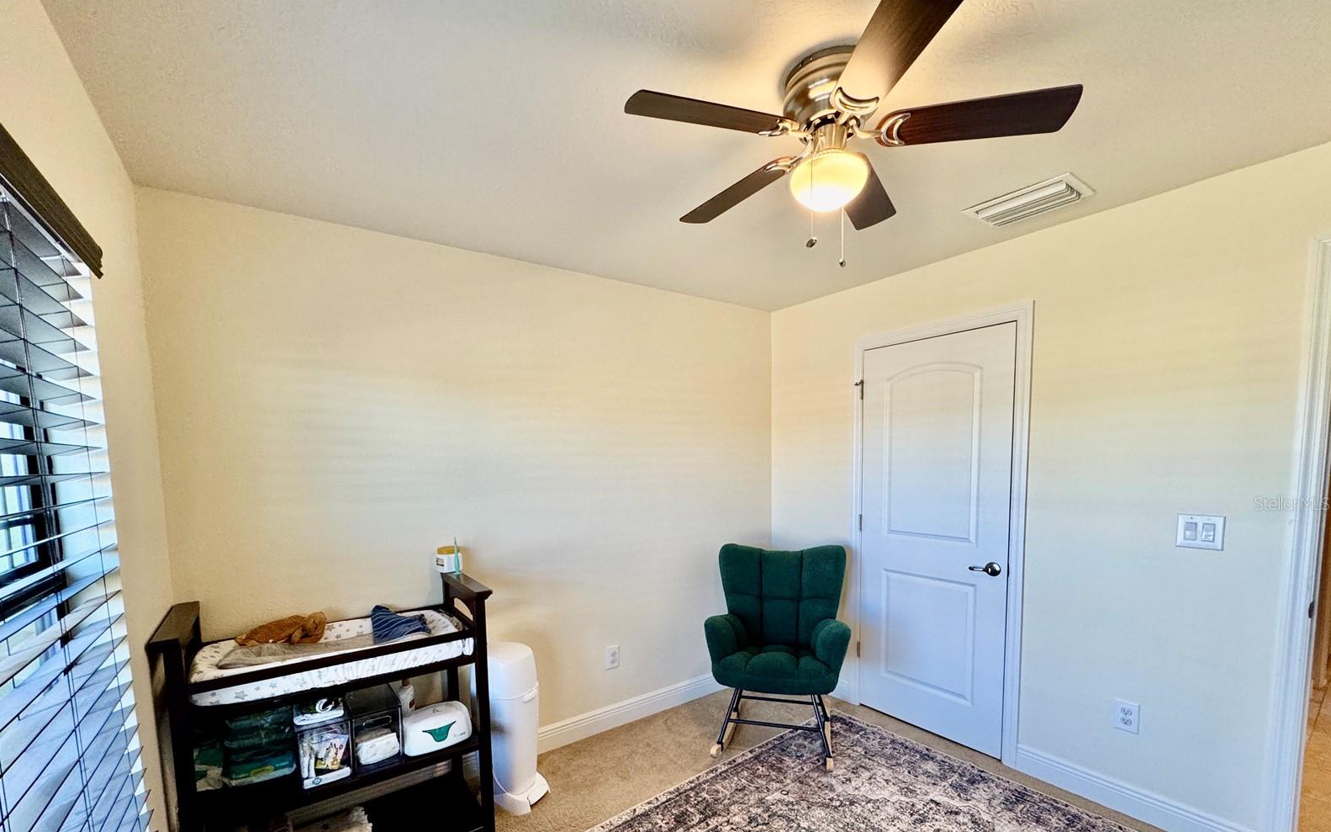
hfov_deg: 101.5
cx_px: 661
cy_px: 503
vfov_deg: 73.9
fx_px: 544
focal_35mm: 15
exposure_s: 1/120
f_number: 2.2
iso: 200
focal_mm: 2.22
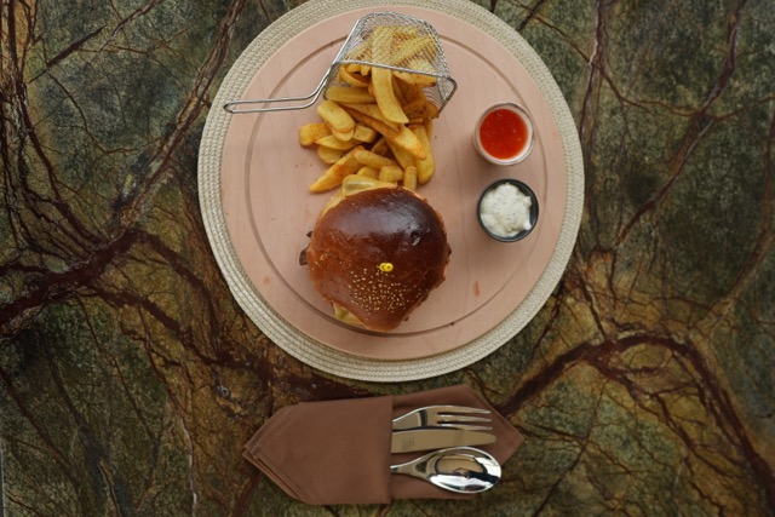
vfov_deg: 37.9
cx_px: 388
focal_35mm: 35
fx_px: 754
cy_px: 258
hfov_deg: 54.4
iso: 200
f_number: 2.8
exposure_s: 1/800
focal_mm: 35
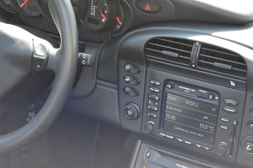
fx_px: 579
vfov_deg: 16.5
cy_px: 84
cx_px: 126
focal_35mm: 82
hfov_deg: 24.6
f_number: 5.6
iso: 400
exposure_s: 1/80
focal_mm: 55
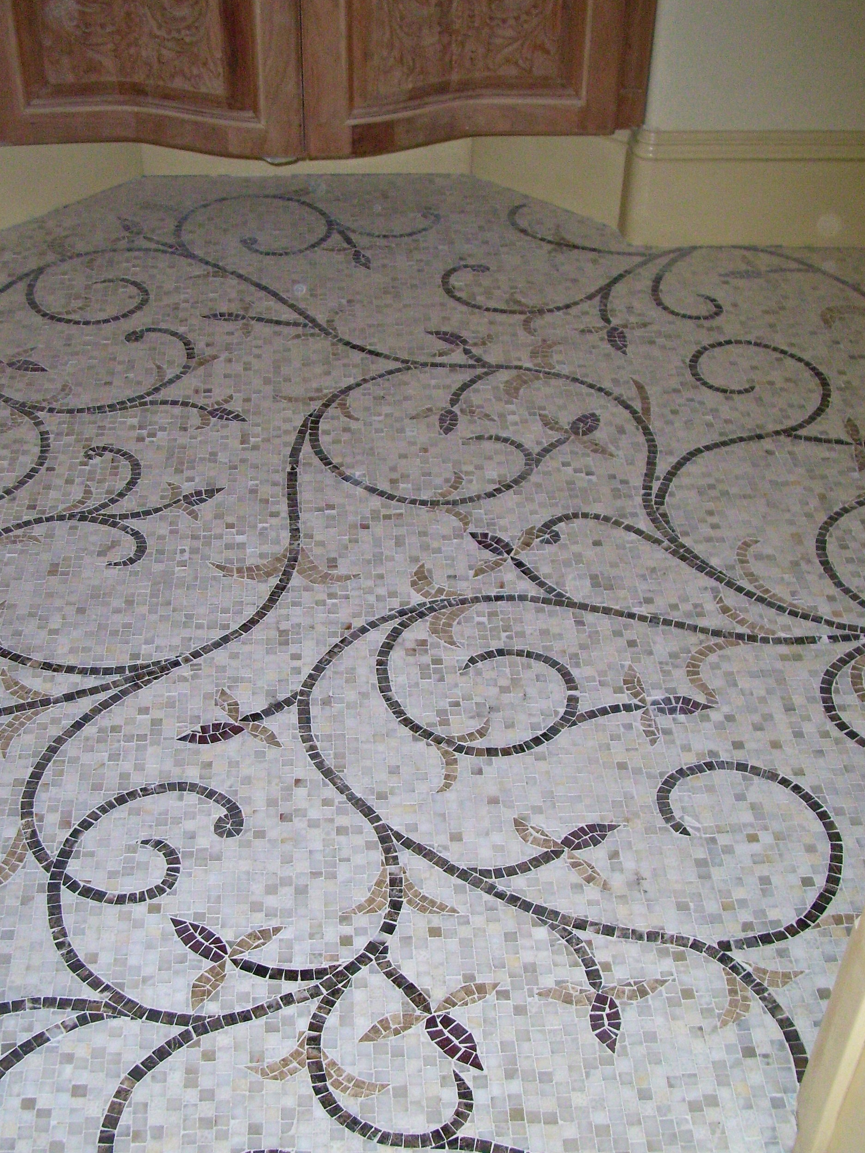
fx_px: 1499
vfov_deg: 42.0
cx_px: 357
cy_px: 637
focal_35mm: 45
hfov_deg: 32.1
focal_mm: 5.7
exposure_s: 1/40
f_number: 2.9
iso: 100
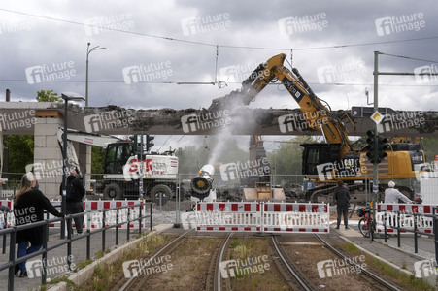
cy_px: 146
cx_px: 219
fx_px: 547
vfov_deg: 29.8
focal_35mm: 45
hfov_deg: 43.6
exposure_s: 1/2000
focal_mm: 30
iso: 640
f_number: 6.3
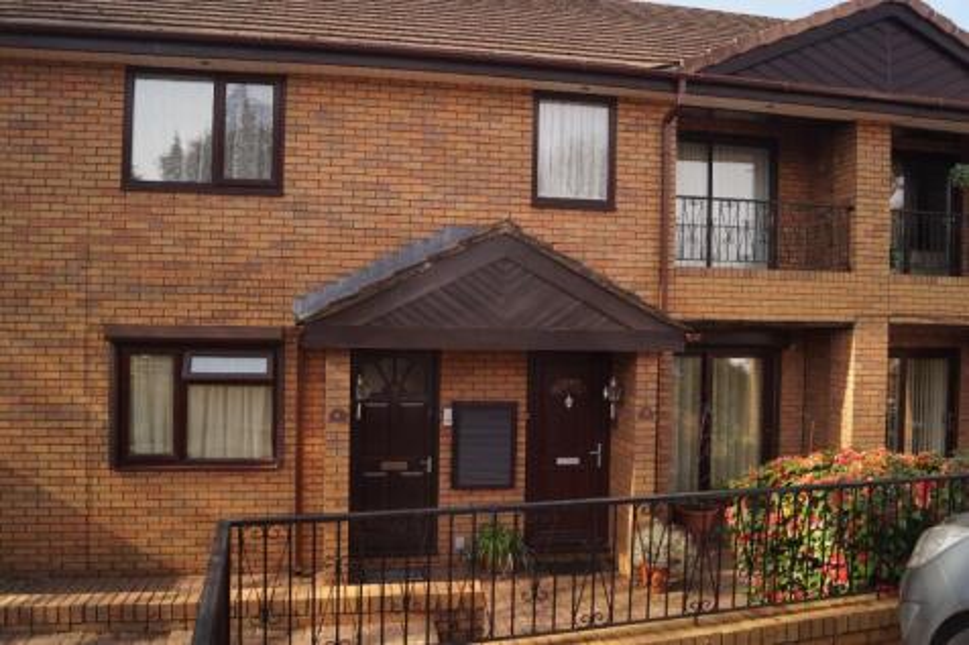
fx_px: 726
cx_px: 484
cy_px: 322
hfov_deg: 67.4
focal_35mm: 27
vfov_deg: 47.9
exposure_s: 1/320
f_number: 3.5
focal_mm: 18
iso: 100
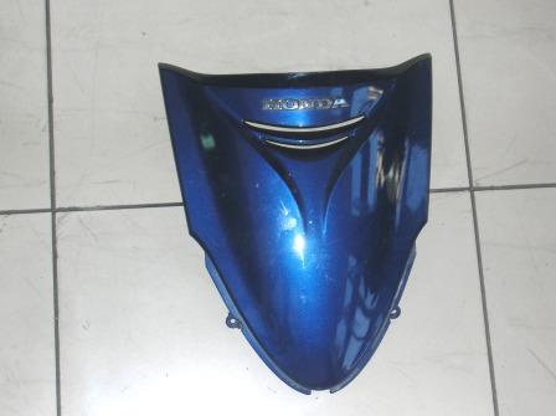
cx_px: 278
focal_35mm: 69
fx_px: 1107
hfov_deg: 28.2
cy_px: 208
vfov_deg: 21.3
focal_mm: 11.5
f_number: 3.9
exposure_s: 1/60.1
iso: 50
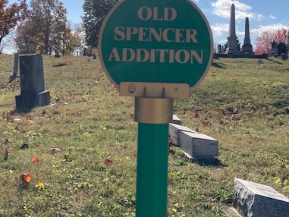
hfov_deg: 40.4
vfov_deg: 30.6
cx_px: 152
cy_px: 67
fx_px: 393
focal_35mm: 47
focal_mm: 3.99
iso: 20
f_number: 1.8
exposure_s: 1/3040
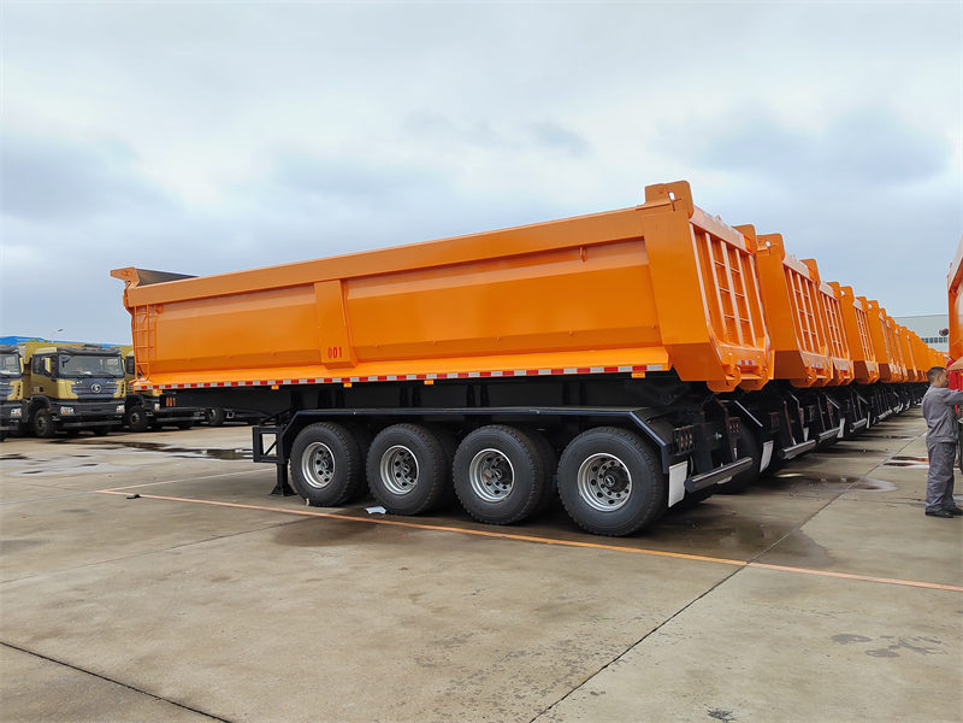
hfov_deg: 65.3
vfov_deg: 51.4
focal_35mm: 27
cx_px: 482
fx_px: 751
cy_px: 362
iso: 213
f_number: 1.9
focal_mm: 5.52
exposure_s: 1/755
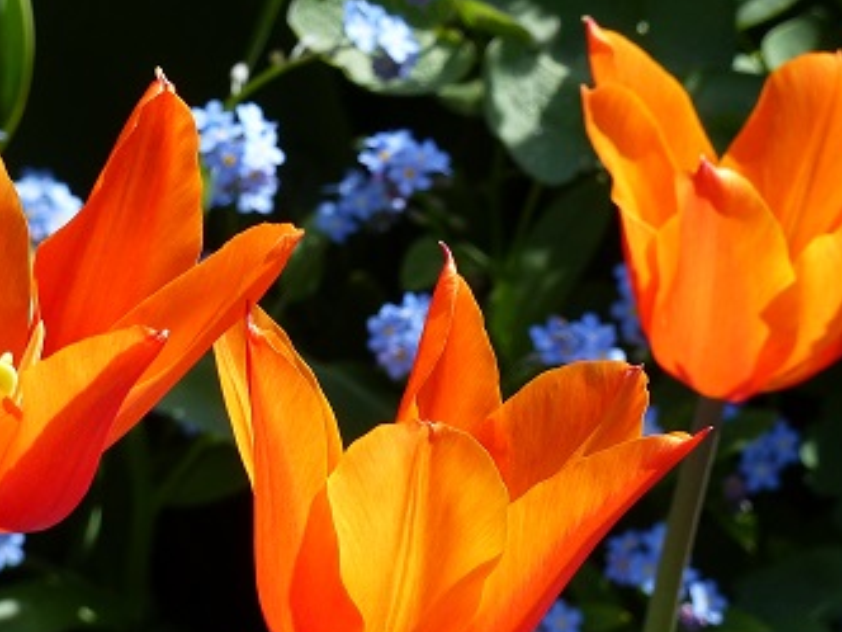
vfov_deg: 4.4
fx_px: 8197
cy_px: 357
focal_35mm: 337
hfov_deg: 5.9
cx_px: 307
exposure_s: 1/640
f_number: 4
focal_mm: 28.7
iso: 100
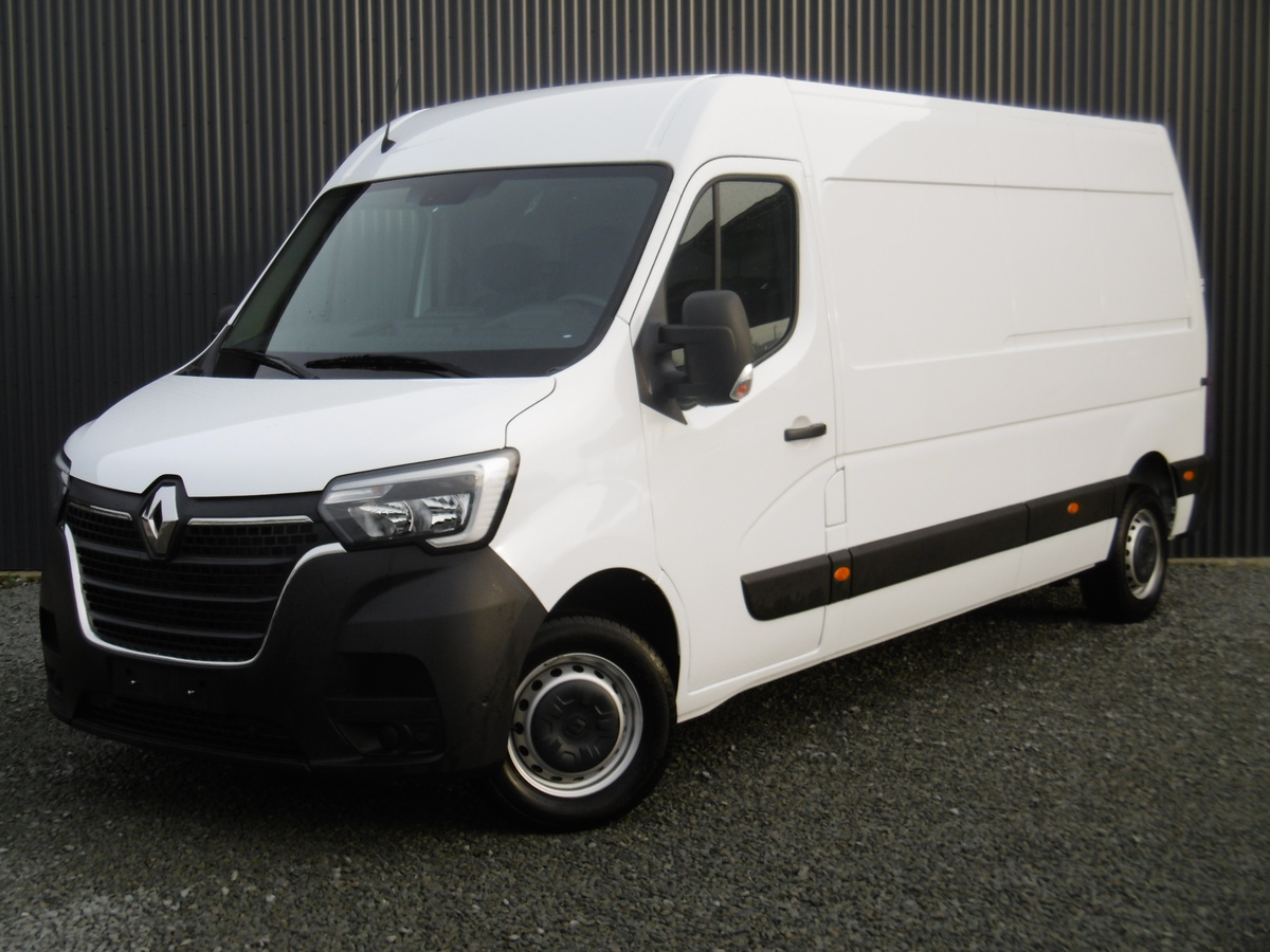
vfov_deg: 28.6
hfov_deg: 37.5
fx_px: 1871
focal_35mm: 51
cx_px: 635
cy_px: 476
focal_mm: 9.2
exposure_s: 1/200
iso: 160
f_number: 4
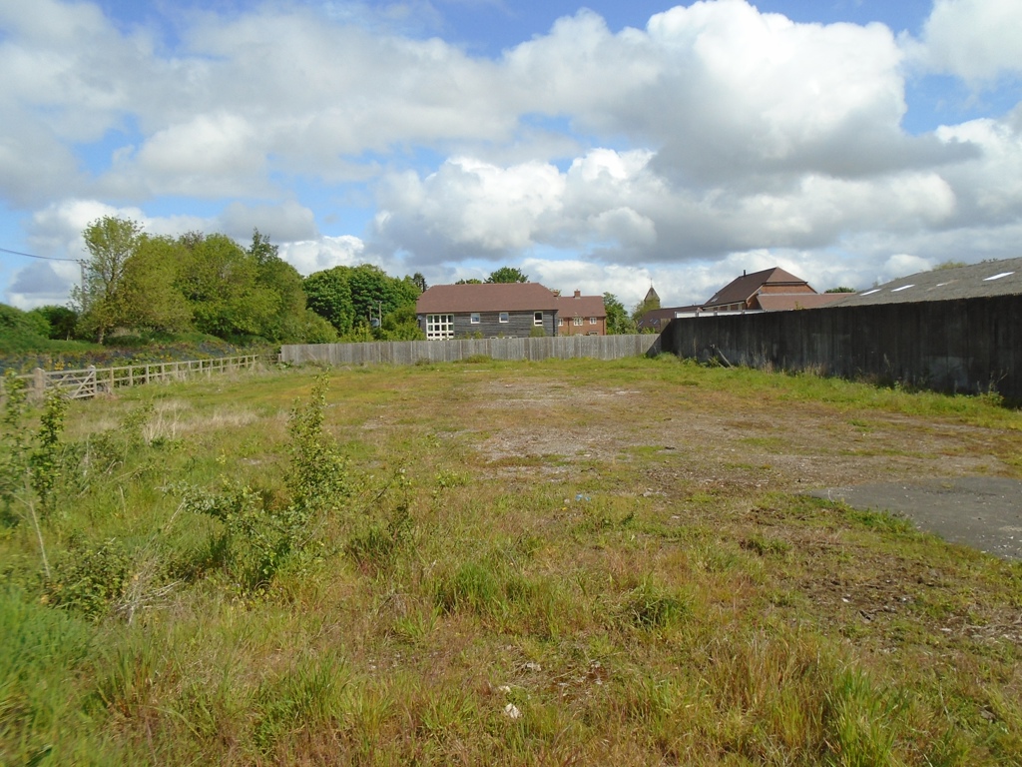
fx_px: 768
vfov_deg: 53.1
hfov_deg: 67.3
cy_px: 384
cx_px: 511
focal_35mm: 26
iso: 100
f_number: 8
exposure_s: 1/200
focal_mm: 4.6
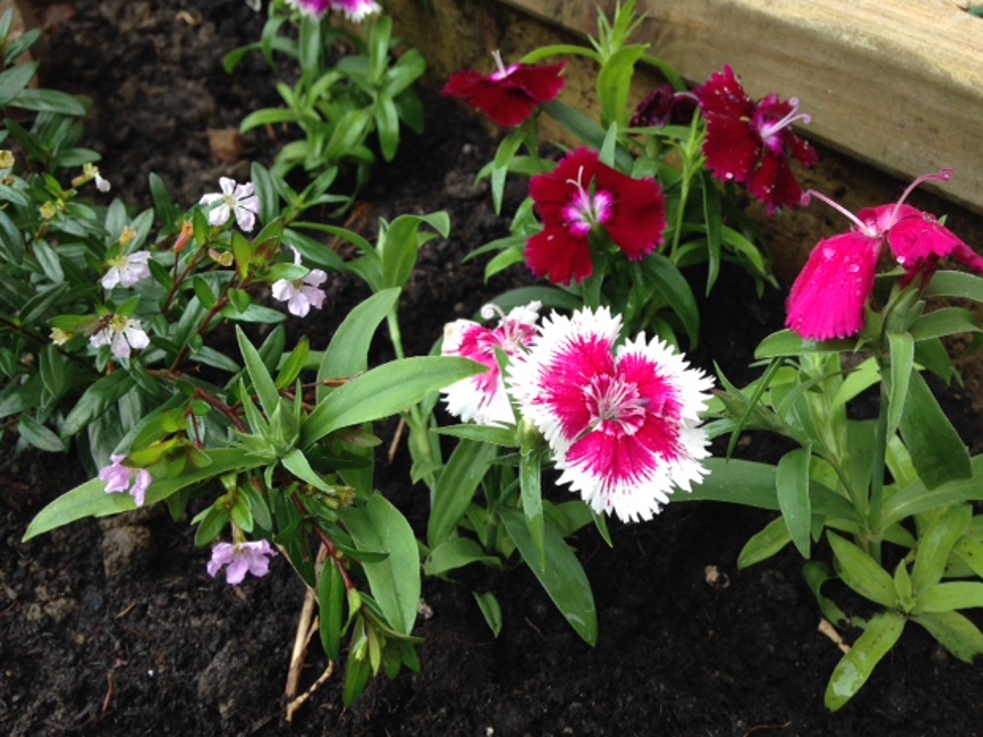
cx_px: 500
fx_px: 966
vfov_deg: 41.8
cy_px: 362
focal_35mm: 34
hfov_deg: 53.9
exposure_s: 1/245
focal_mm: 4.12
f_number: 2.4
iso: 50
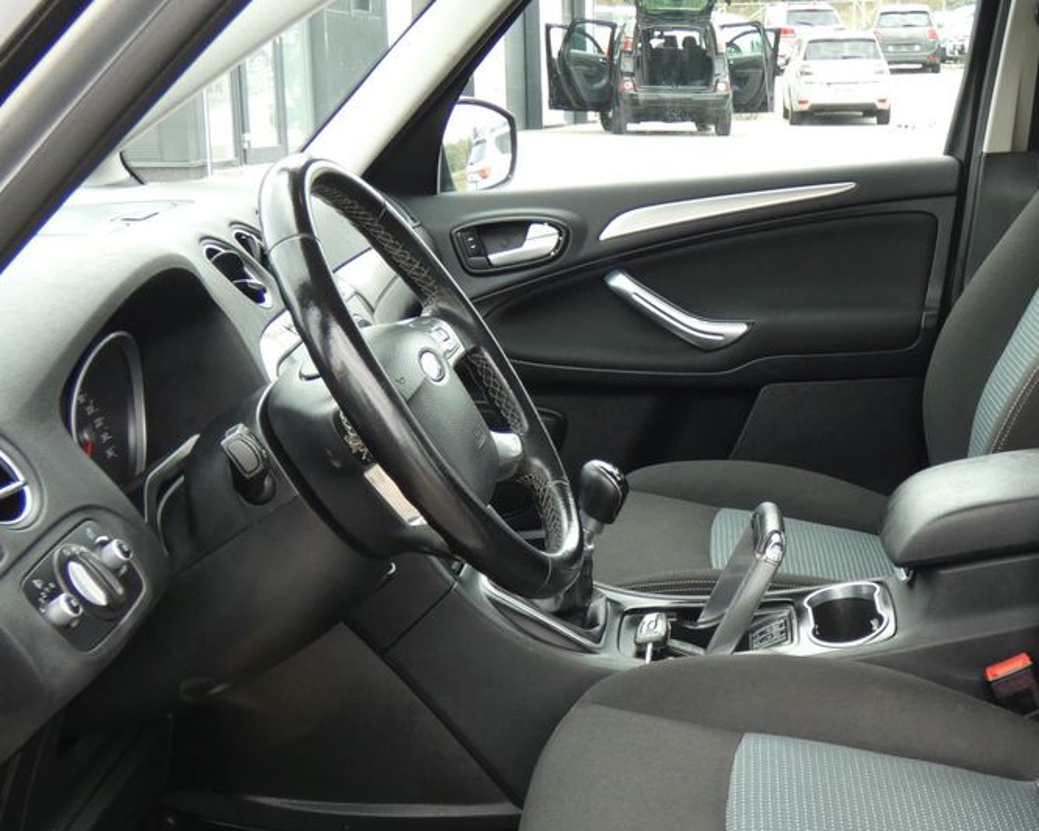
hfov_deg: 34.4
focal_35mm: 54
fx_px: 1661
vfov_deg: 28.1
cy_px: 458
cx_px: 699
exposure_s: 1/80
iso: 160
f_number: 3.5
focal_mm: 6.5
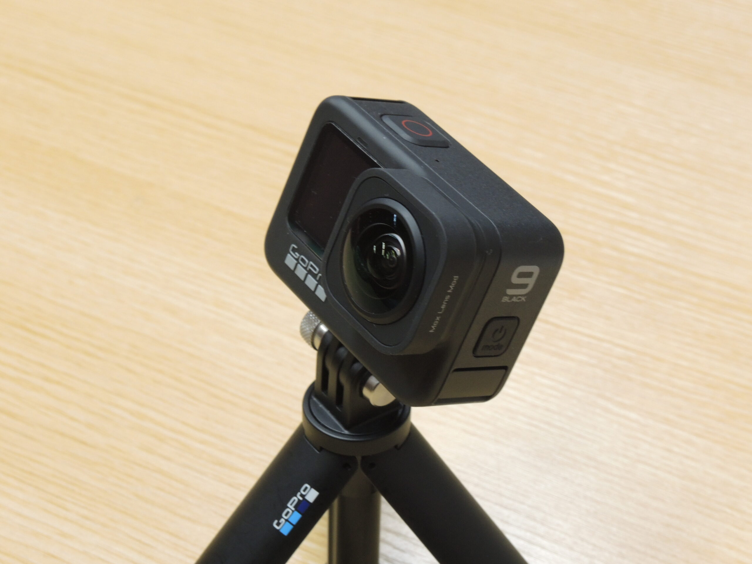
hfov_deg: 23.0
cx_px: 376
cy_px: 282
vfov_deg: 17.4
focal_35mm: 85
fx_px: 1847
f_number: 5
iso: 450
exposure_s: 1/13
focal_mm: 17.7
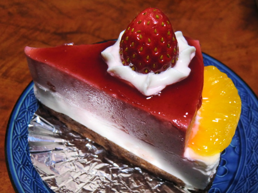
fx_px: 298
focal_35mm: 40
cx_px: 129
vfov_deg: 36.0
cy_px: 96
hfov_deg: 46.8
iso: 500
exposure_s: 1/60
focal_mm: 7.1
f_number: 3.8
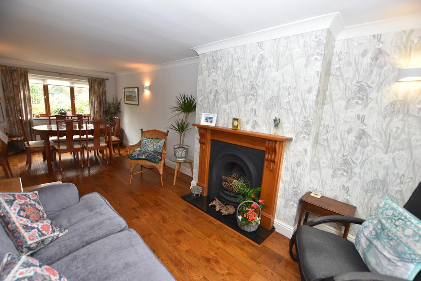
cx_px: 210
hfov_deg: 100.4
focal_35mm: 15
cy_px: 140
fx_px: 175
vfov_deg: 77.3
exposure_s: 1/60
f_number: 4
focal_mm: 10
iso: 400
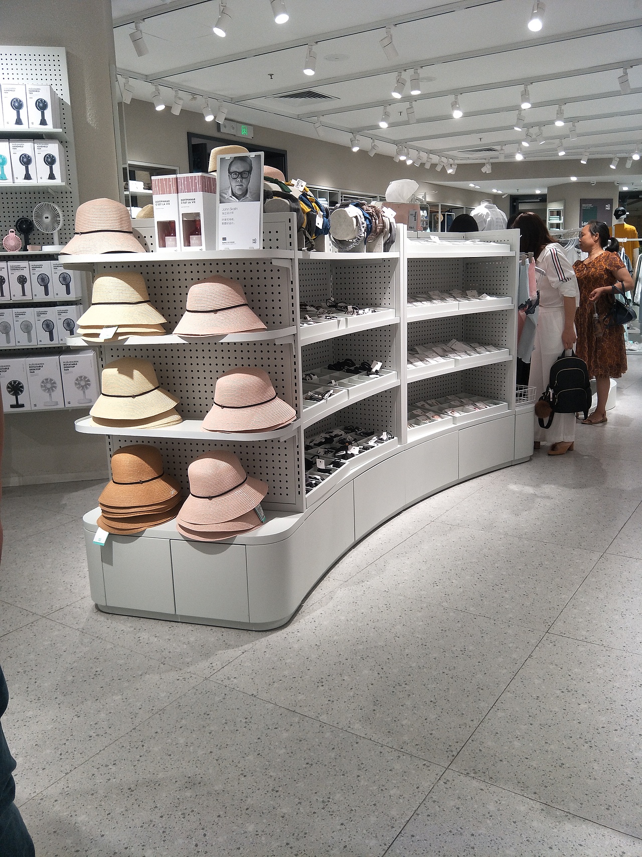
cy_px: 428
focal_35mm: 24
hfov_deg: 56.8
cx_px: 321
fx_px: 594
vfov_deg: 71.6
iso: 41
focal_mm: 4.1
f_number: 1.7
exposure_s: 1/100
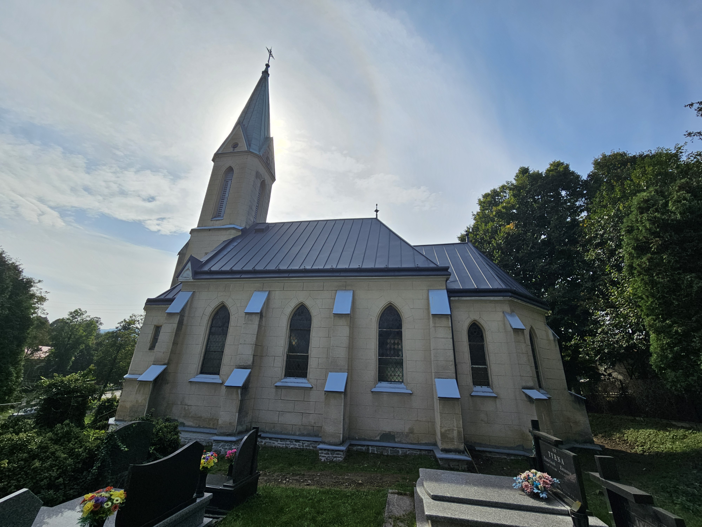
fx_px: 264
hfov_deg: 106.2
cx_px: 351
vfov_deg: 89.9
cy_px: 264
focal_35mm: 13
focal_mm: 2.2
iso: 50
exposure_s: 1/2859
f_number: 2.2
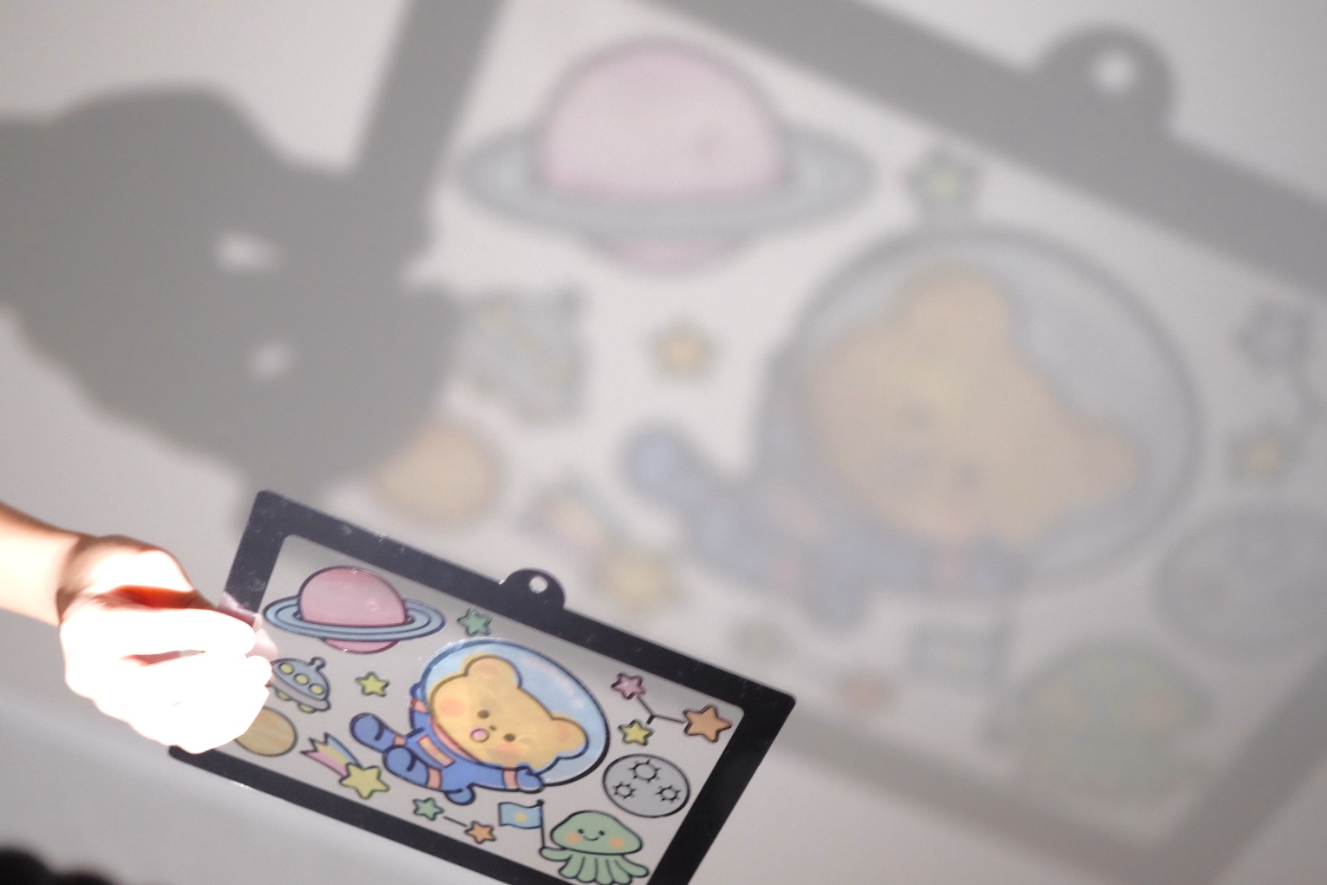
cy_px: 442
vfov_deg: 28.1
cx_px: 664
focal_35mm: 48
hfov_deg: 41.1
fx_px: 1769
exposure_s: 1/30
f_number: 1.8
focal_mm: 32
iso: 3200
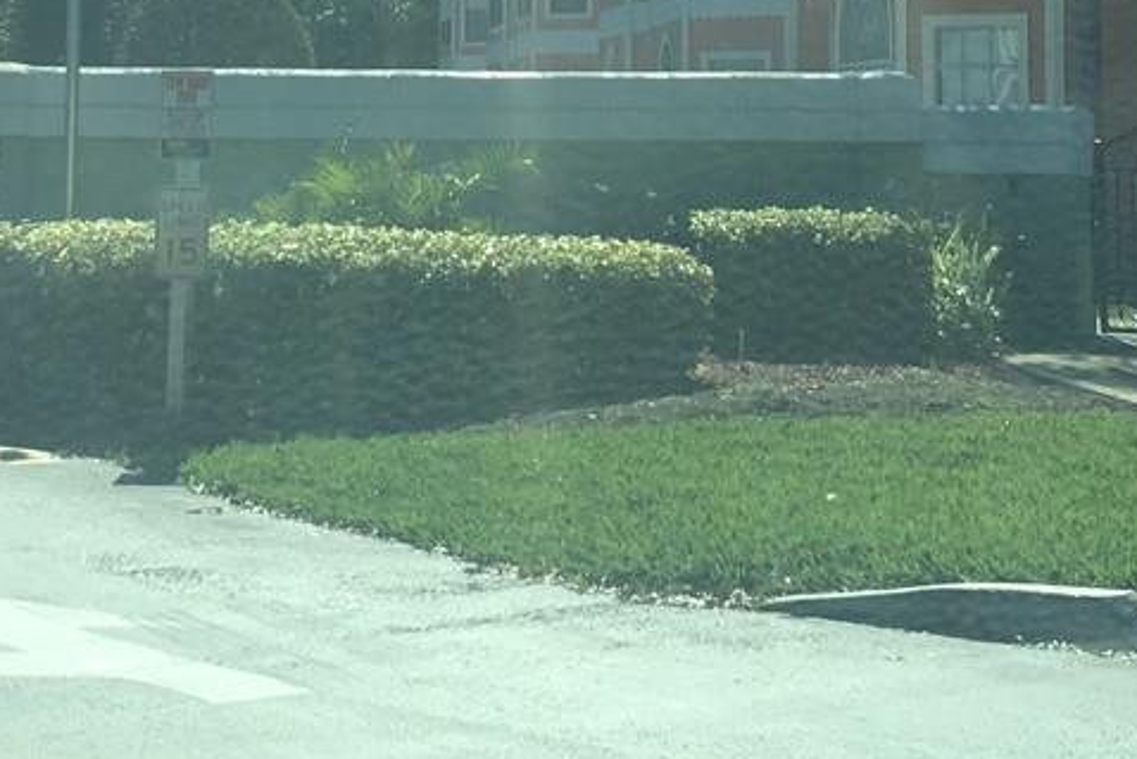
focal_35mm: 101
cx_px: 485
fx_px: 3191
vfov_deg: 13.0
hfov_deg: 20.2
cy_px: -302
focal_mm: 4.15
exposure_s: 1/1040
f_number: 2.2
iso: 25
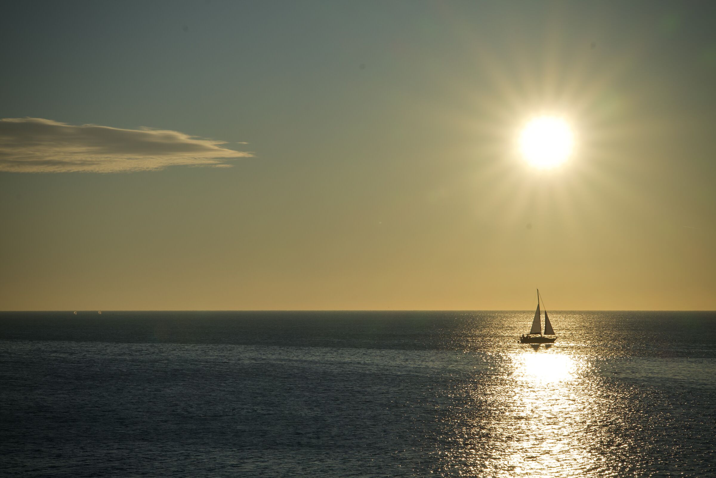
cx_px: 358
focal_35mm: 90
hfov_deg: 22.6
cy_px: 239
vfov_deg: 15.2
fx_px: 1790
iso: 320
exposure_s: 1/200
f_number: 20
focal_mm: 90
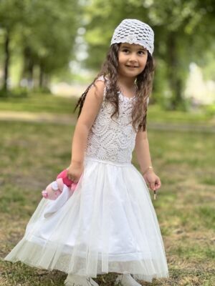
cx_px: 108
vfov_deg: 25.3
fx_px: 638
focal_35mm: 77
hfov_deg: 19.1
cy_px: 143
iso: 40
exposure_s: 1/121
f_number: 2.8
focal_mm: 9
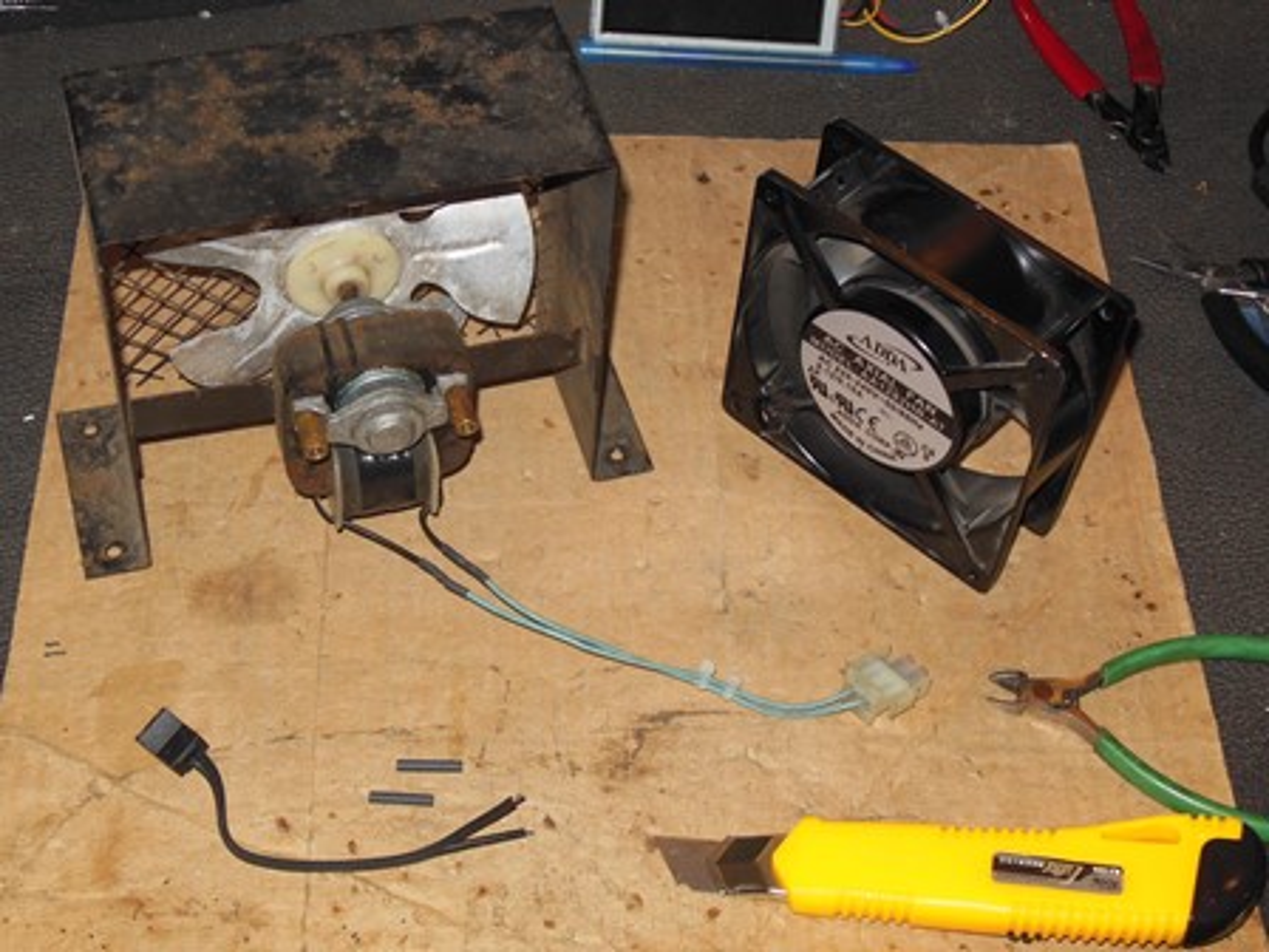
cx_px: 634
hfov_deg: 38.2
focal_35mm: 50
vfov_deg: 29.1
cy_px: 476
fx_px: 1833
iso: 200
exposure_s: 1/60
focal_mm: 8.9
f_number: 4
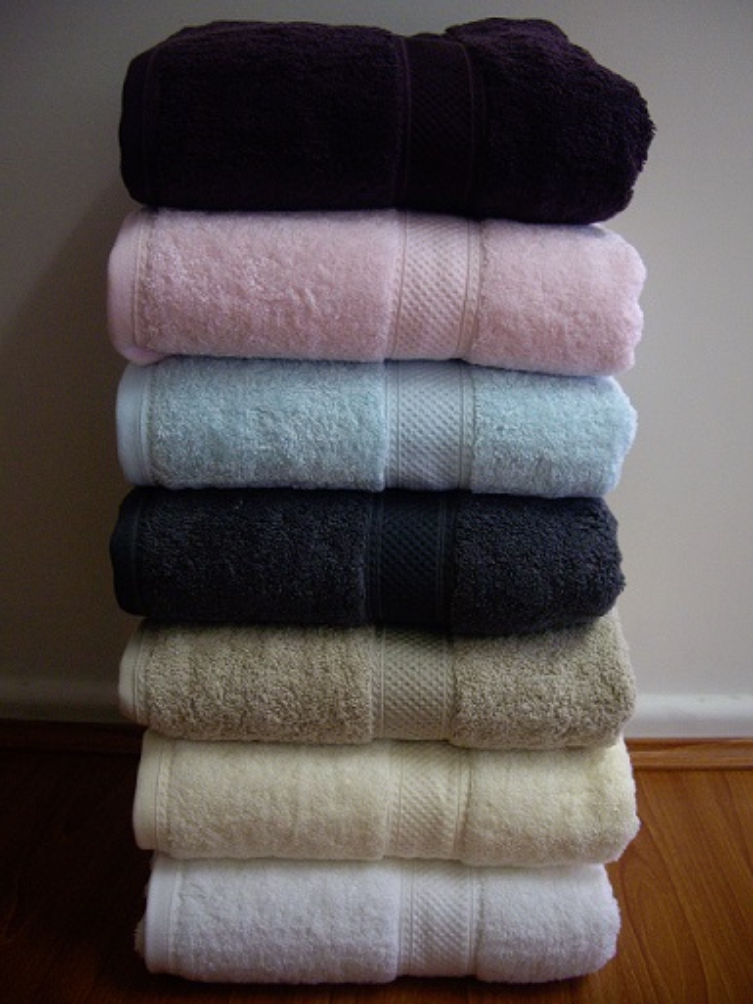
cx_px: 376
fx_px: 1102
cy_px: 502
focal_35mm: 38
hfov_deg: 37.7
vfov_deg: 49.0
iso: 400
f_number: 2.8
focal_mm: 7.9
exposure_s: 1/20
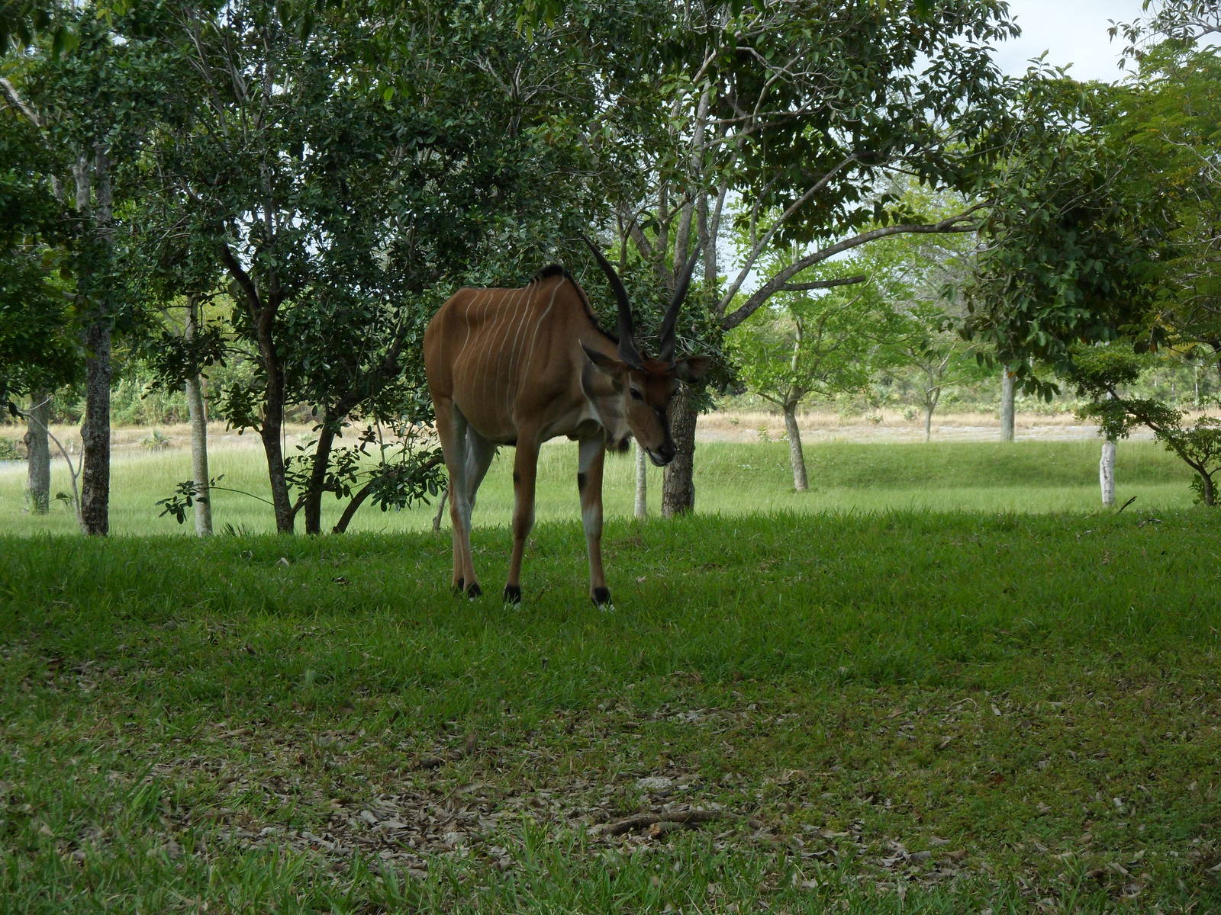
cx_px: 610
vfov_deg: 11.4
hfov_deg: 15.2
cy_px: 458
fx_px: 4585
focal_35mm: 130
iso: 80
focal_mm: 22.5
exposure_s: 1/250
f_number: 5.4
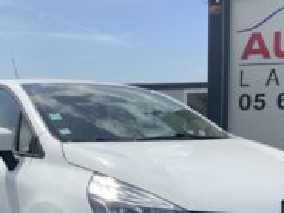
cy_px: 208
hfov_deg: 32.6
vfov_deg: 23.9
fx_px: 484
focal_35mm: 59
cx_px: 164
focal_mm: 3
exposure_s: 1/3322
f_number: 1.8
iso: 20
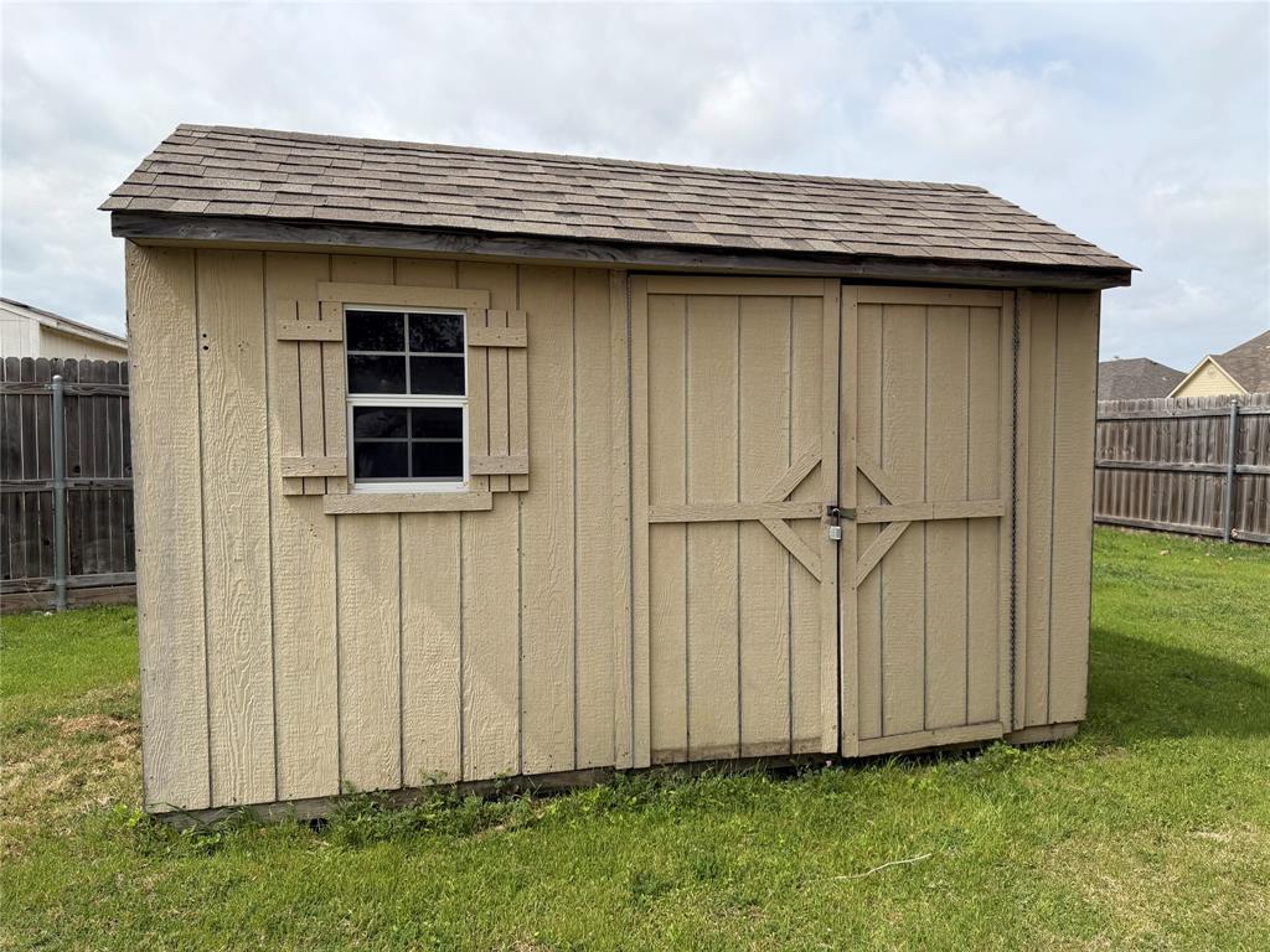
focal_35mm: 24
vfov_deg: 56.8
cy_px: 476
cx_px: 635
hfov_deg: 71.6
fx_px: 881
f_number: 1.78
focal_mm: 6.76
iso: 80
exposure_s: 1/5319
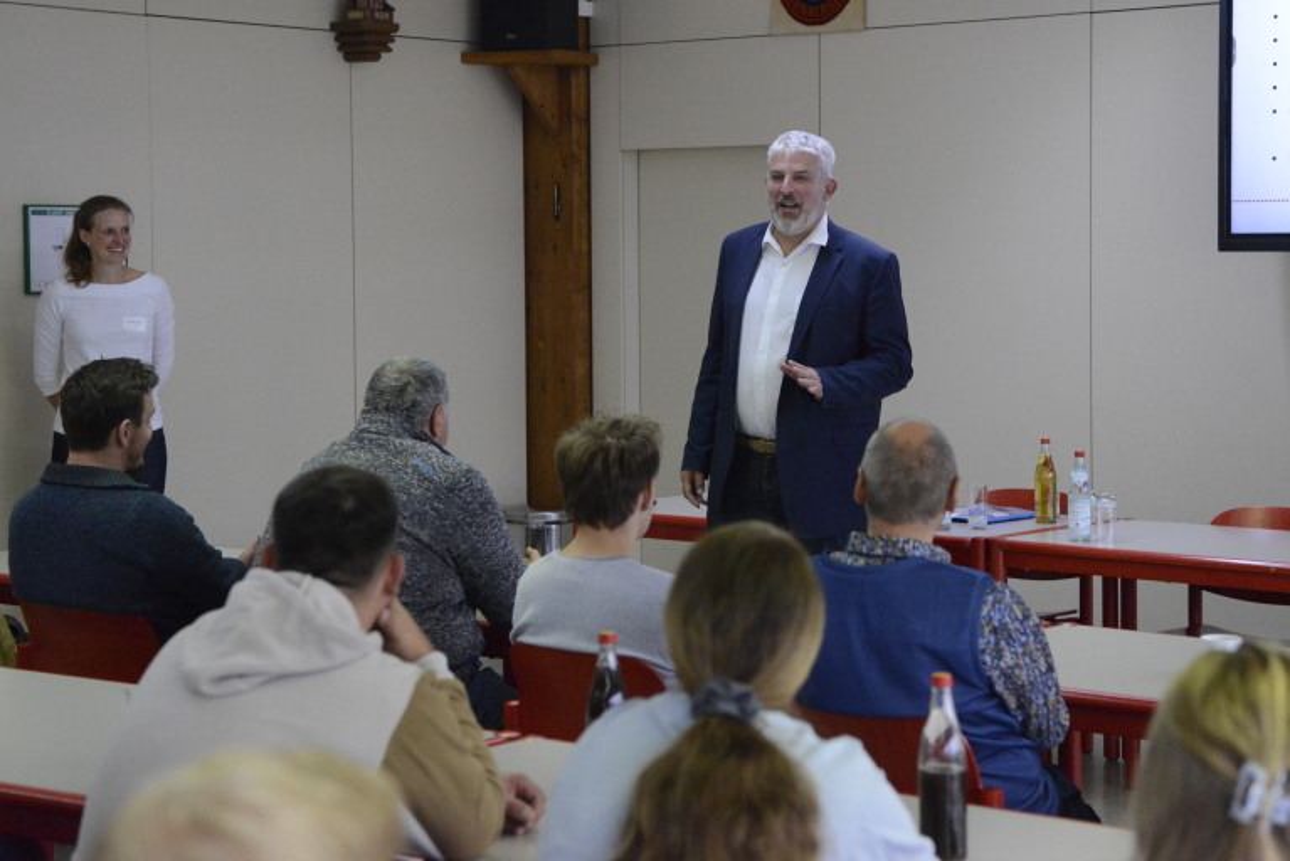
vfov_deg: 21.9
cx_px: 645
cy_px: 430
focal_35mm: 62
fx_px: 2222
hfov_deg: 32.4
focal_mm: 62
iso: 6400
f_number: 4
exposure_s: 1/500
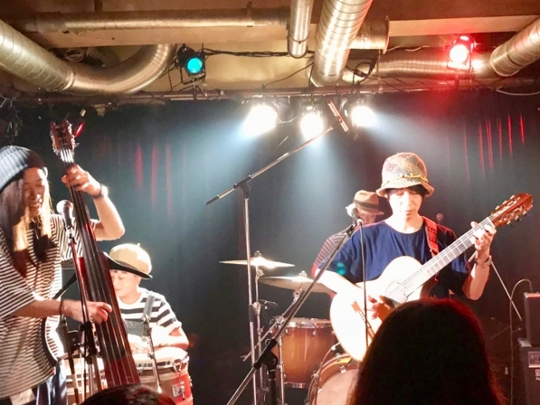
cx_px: 330
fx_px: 749
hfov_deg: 39.4
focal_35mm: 48
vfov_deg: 30.3
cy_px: 196
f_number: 1.8
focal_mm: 3.99
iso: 100
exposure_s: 1/6
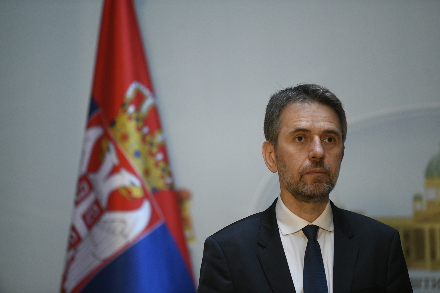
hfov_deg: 10.3
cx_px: 220
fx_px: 2444
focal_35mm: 200
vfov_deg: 6.9
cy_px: 146
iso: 3200
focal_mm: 200
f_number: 2.8
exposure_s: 1/250
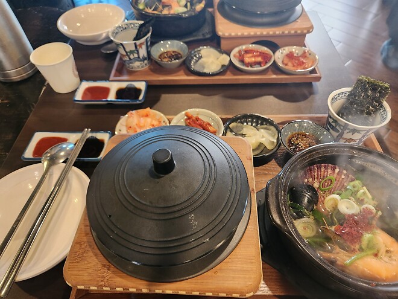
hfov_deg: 73.9
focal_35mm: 23
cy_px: 150
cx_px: 199
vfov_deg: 58.9
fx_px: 264
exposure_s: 1/60
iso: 640
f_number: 1.8
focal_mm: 5.4
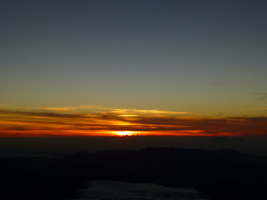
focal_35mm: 60
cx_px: 134
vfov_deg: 24.4
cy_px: 100
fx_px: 463
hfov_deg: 32.2
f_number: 4.3
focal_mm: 10.7
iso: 100
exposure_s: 1/250
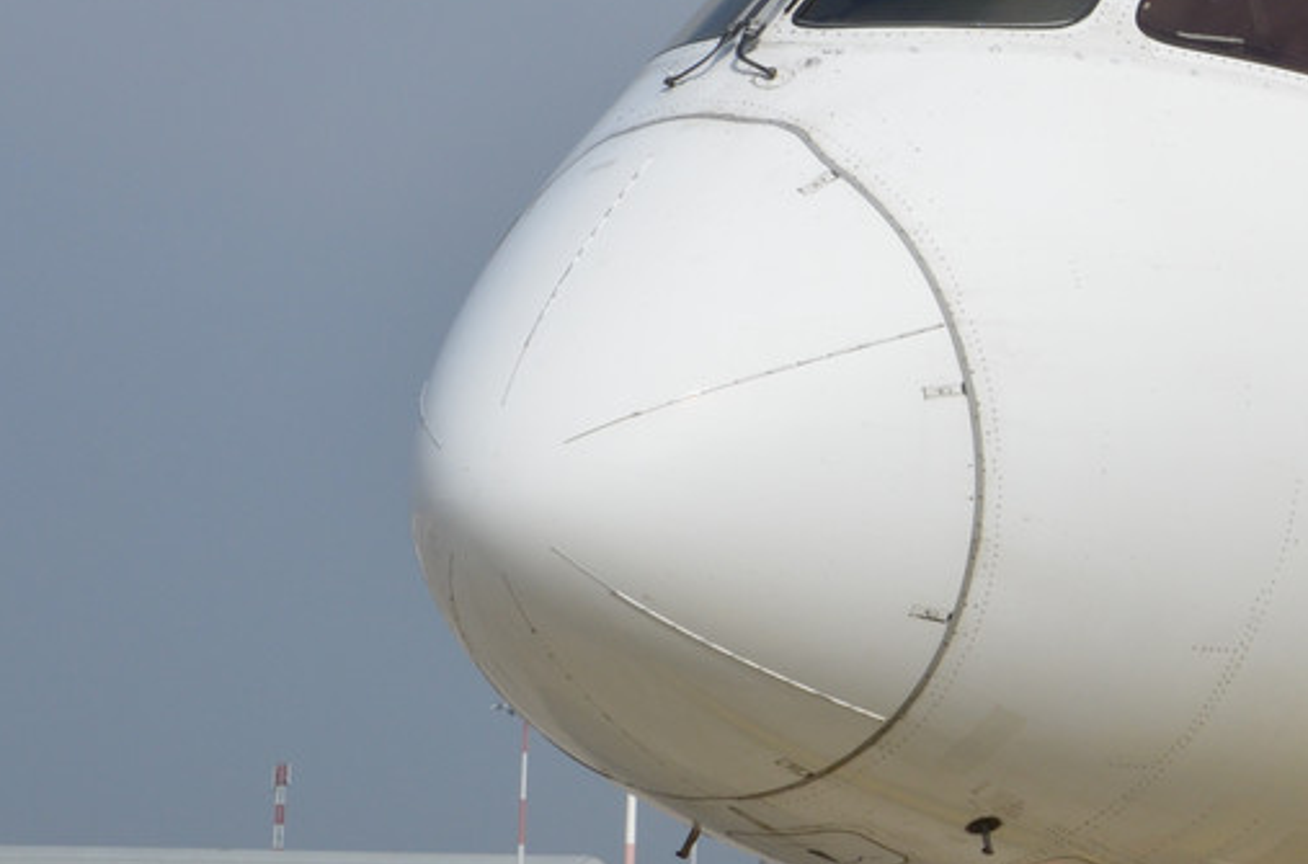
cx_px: 1471
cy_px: 539
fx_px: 4536
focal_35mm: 125
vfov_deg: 10.9
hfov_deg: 15.9
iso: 400
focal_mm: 35
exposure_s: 1/640
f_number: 13
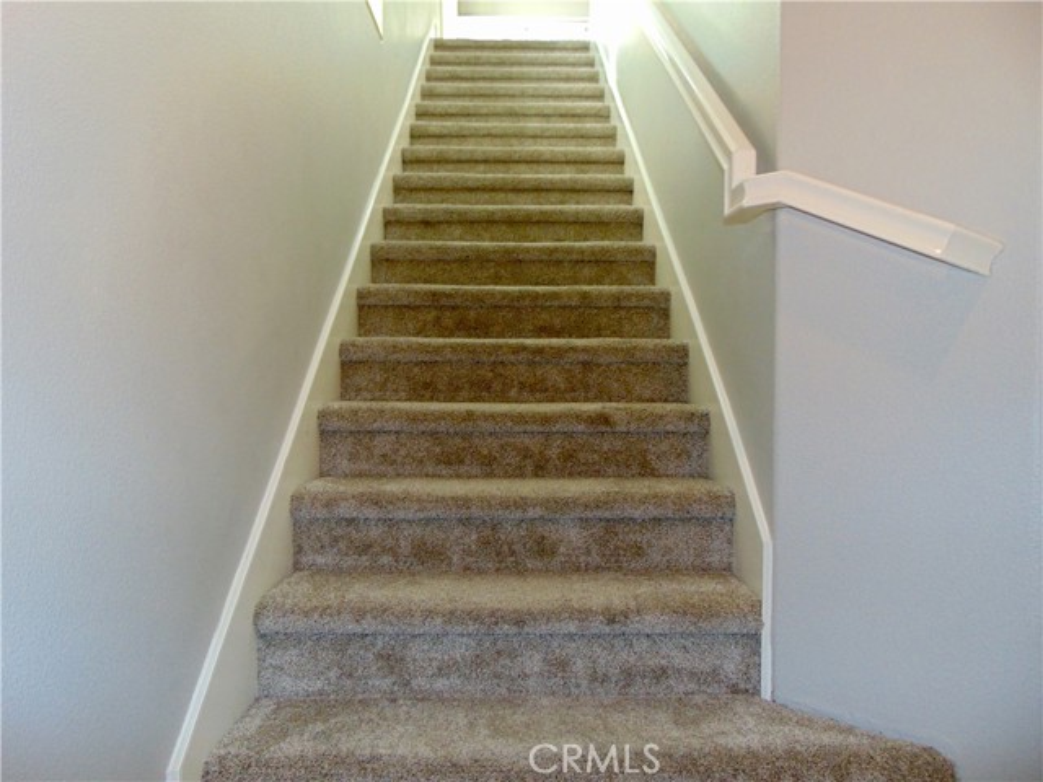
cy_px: 391
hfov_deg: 69.4
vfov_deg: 54.9
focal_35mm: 25
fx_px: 753
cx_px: 522
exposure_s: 1/30
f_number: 3
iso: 200
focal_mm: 4.5
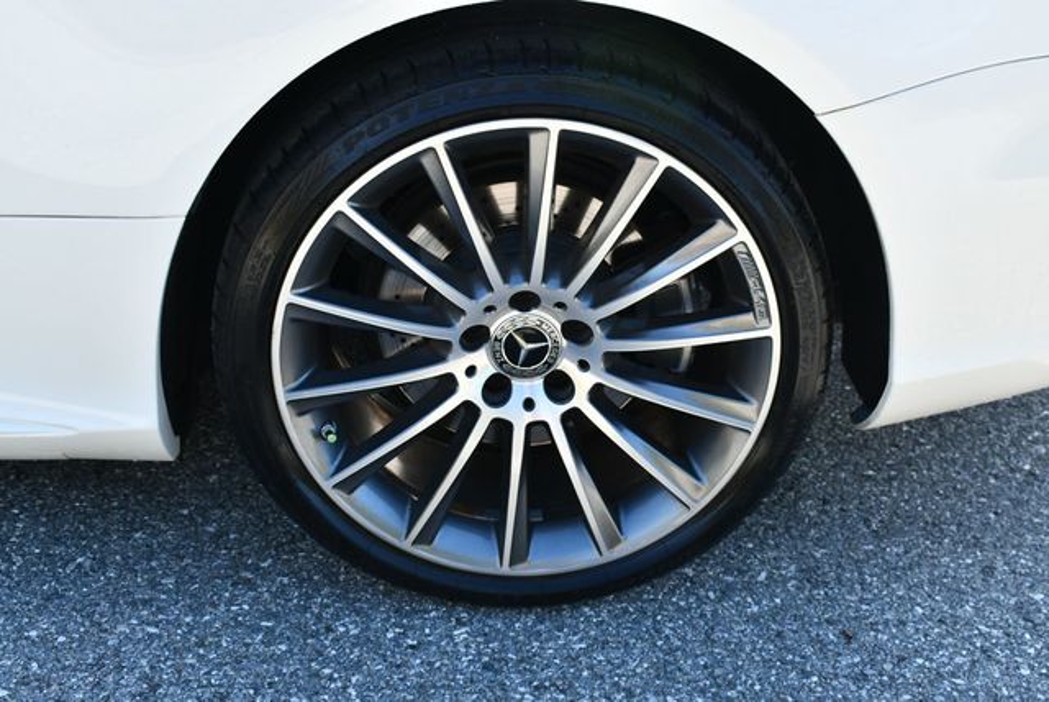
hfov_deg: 38.2
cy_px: 351
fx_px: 1517
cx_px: 524
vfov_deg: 26.0
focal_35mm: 52
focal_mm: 26
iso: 220
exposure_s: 1/250
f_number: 5.6
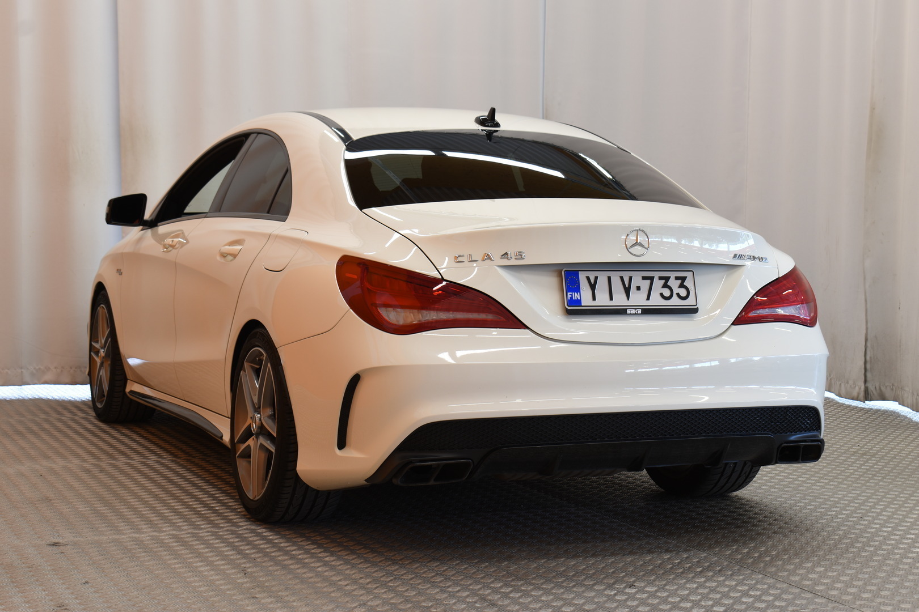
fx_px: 1532
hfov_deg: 33.4
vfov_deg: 22.6
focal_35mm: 60
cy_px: 306
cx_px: 460
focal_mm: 40
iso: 100
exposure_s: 1/8
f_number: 8
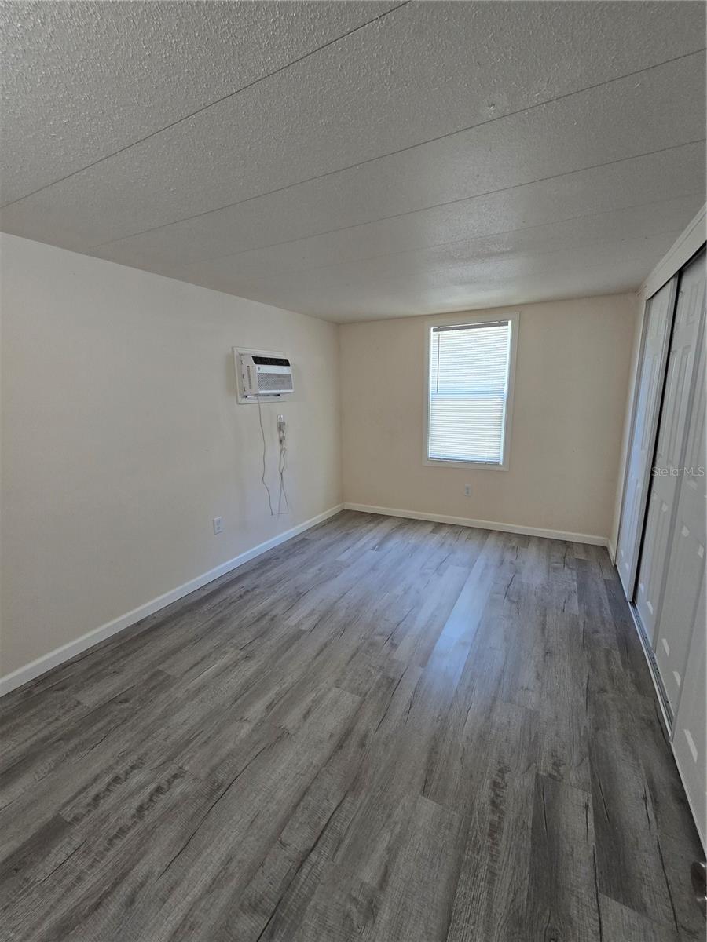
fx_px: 354
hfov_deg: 89.9
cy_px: 471
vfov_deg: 106.2
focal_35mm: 13
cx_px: 354
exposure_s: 1/60
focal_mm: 2.2
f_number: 2.2
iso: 160
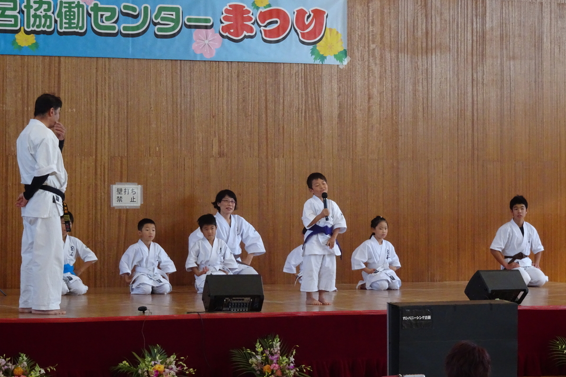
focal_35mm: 133
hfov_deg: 15.4
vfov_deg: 10.3
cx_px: 284
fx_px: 2091
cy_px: 169
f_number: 5.6
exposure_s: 1/160
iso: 500
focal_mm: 21.66
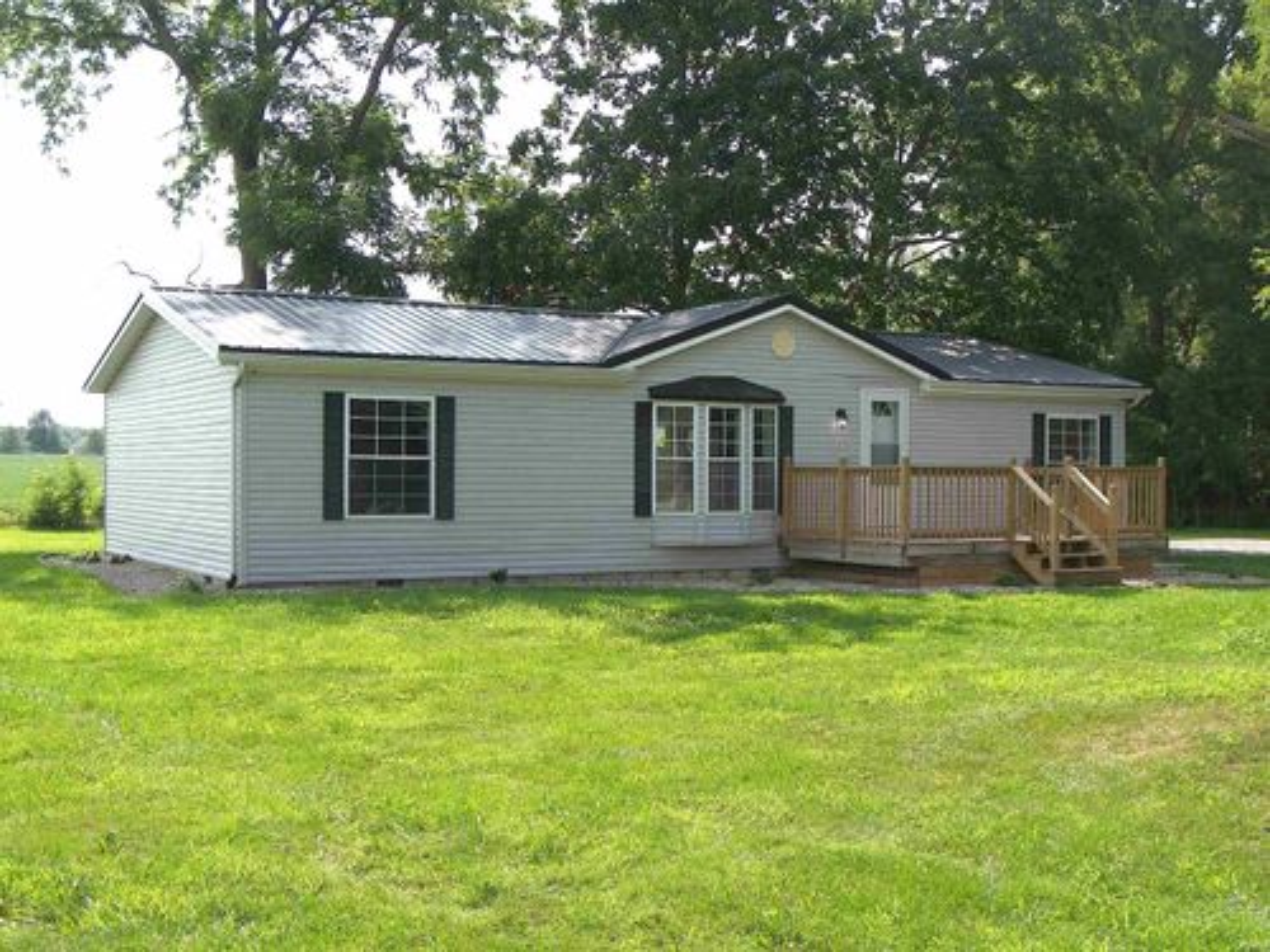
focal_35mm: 43
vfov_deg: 33.6
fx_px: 1578
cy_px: 476
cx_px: 635
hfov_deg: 43.9
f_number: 3.6
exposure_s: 1/320
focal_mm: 9.1
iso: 50
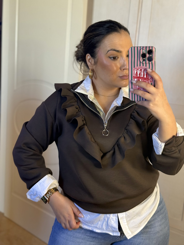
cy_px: 122
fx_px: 340
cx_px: 92
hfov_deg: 30.3
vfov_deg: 39.7
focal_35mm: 48
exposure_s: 1/114
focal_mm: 6.76
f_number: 1.78
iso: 80
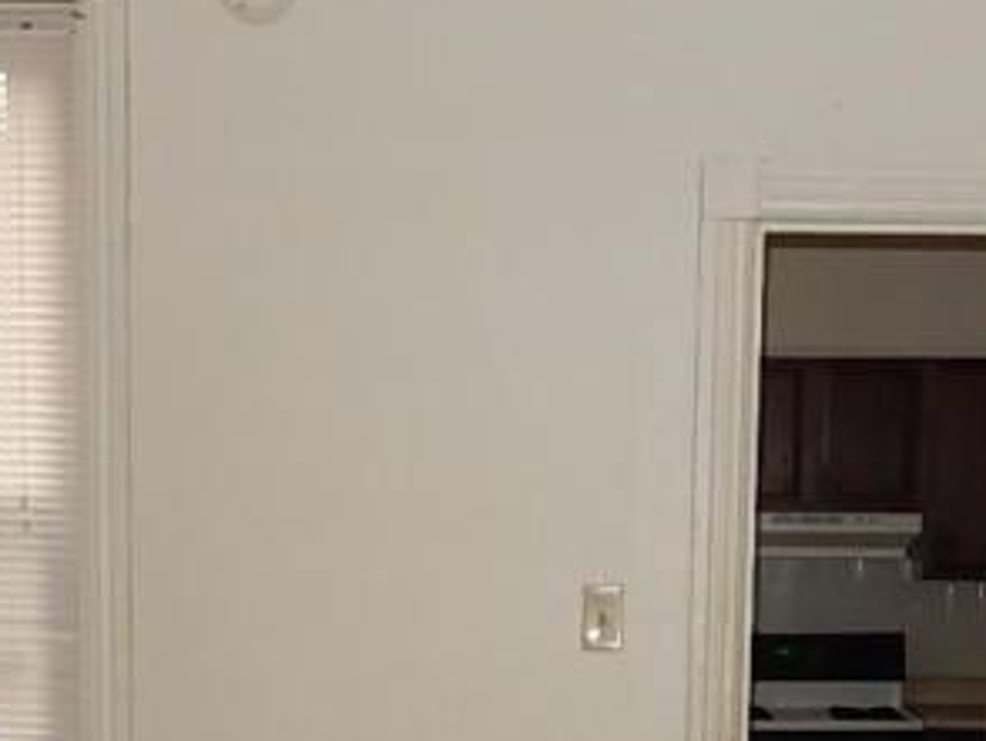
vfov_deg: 16.3
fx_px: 2480
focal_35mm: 87
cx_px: 493
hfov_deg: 22.5
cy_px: 892
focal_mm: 4.5
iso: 320
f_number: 3.4
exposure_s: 1/30
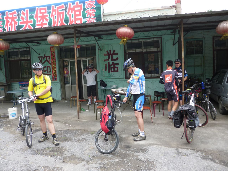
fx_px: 184
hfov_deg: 63.4
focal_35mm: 28
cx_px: 114
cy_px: 86
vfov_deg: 49.7
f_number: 3.1
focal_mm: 5
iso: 100
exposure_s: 1/200
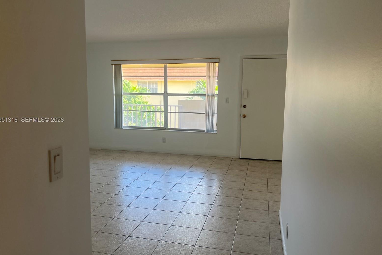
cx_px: 185
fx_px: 297
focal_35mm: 28
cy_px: 120
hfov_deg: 65.5
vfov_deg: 46.4
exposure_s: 1/144
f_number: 1.5
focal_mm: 5.7
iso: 40
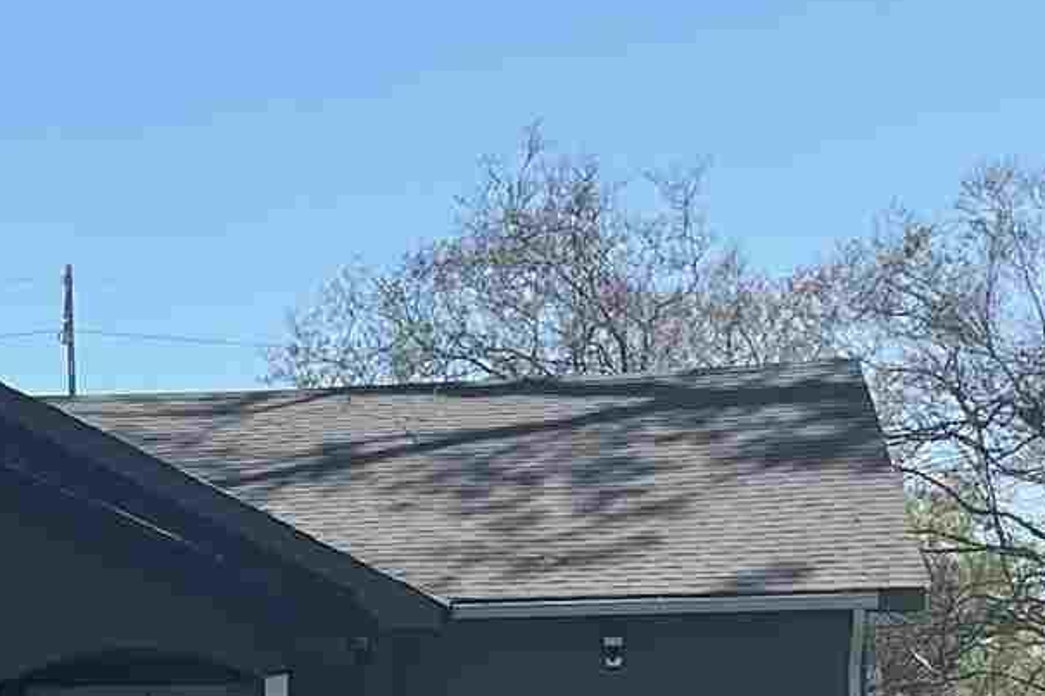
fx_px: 3830
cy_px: 1066
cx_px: 295
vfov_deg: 10.0
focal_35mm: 132
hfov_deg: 15.5
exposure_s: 1/3165
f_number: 1.6
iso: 32
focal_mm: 5.1
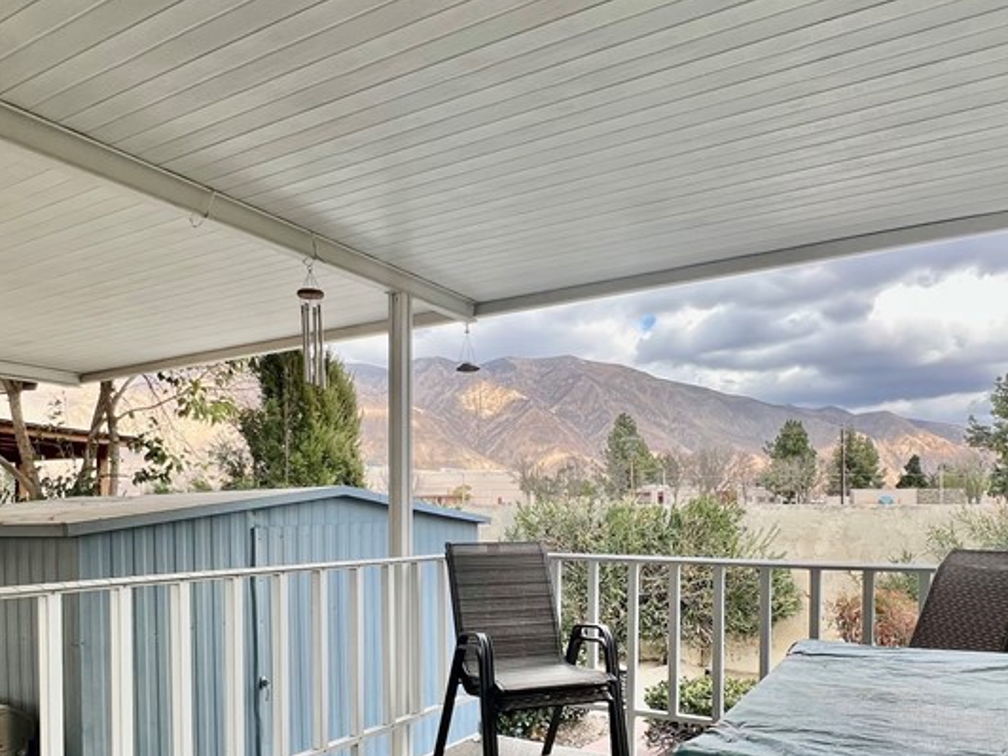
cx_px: 538
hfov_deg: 69.3
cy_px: 525
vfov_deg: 53.4
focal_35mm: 25
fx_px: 728
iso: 32
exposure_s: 1/203
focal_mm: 1.57
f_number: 1.8
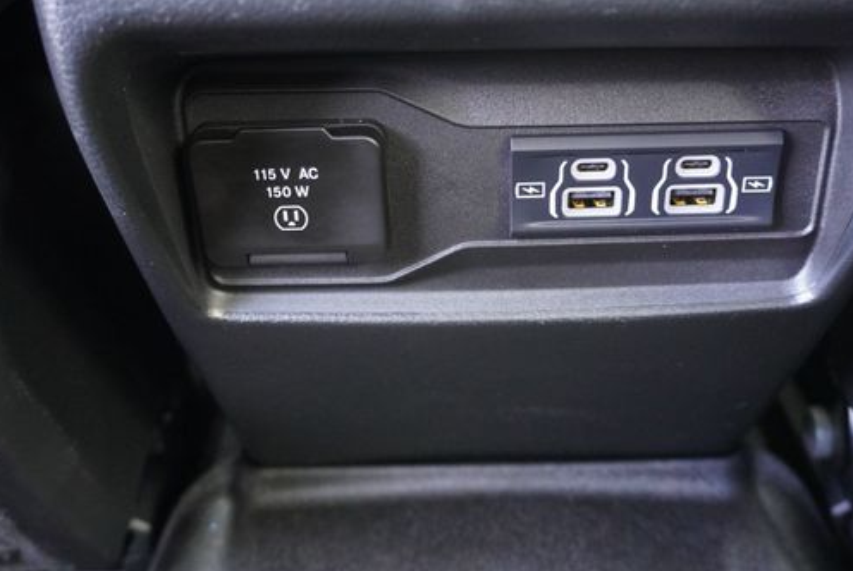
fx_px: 964
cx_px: 483
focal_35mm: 41
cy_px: 227
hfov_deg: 47.6
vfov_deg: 32.9
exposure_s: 1/60
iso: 4000
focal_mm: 21
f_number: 4
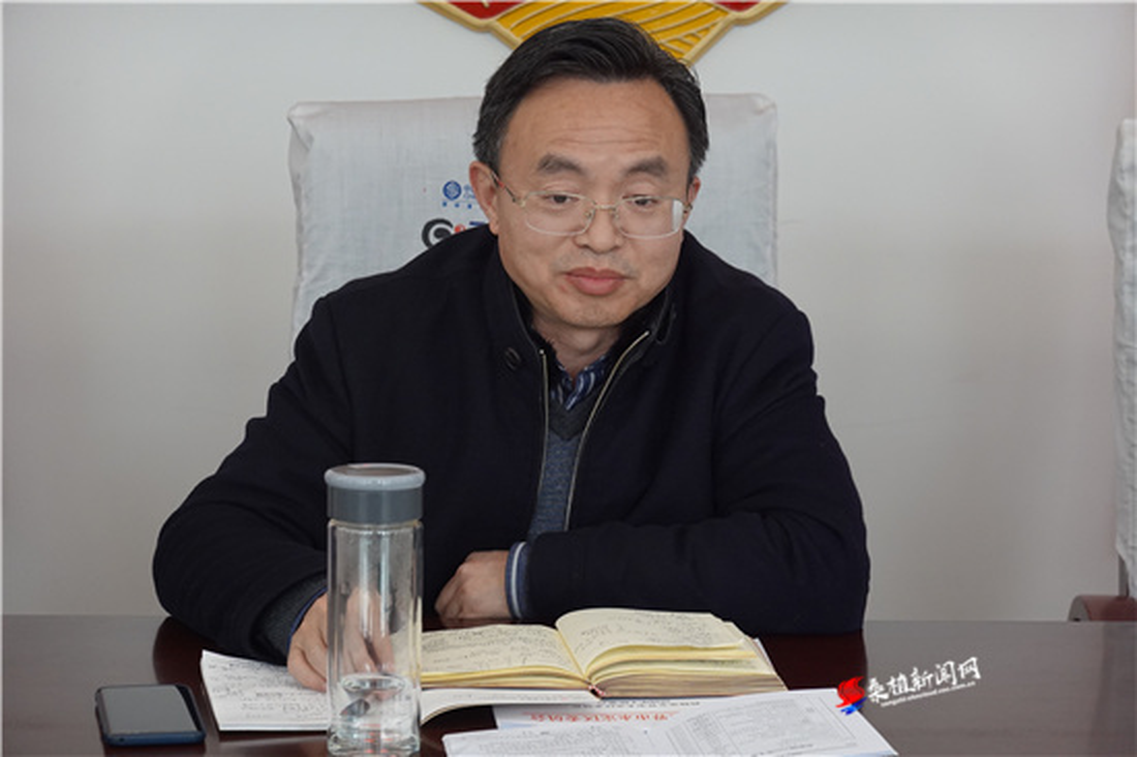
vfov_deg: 13.4
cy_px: 378
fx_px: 3219
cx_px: 568
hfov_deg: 20.0
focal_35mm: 102
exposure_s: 1/60
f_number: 4
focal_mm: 37.41
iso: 800
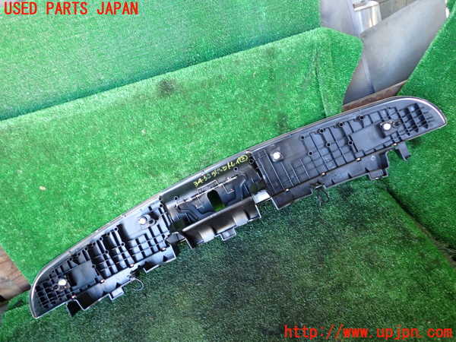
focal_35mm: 30
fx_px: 395
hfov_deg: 60.0
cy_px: 171
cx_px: 228
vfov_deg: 46.8
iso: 250
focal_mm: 5.4
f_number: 2.3
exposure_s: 1/30
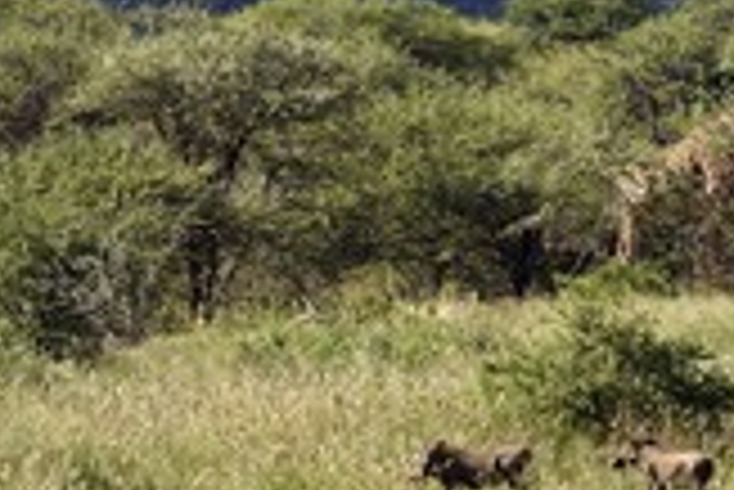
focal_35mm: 515
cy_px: -67
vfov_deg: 2.7
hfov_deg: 4.0
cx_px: 716
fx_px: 10509
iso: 200
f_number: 7.1
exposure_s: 1/500
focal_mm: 200
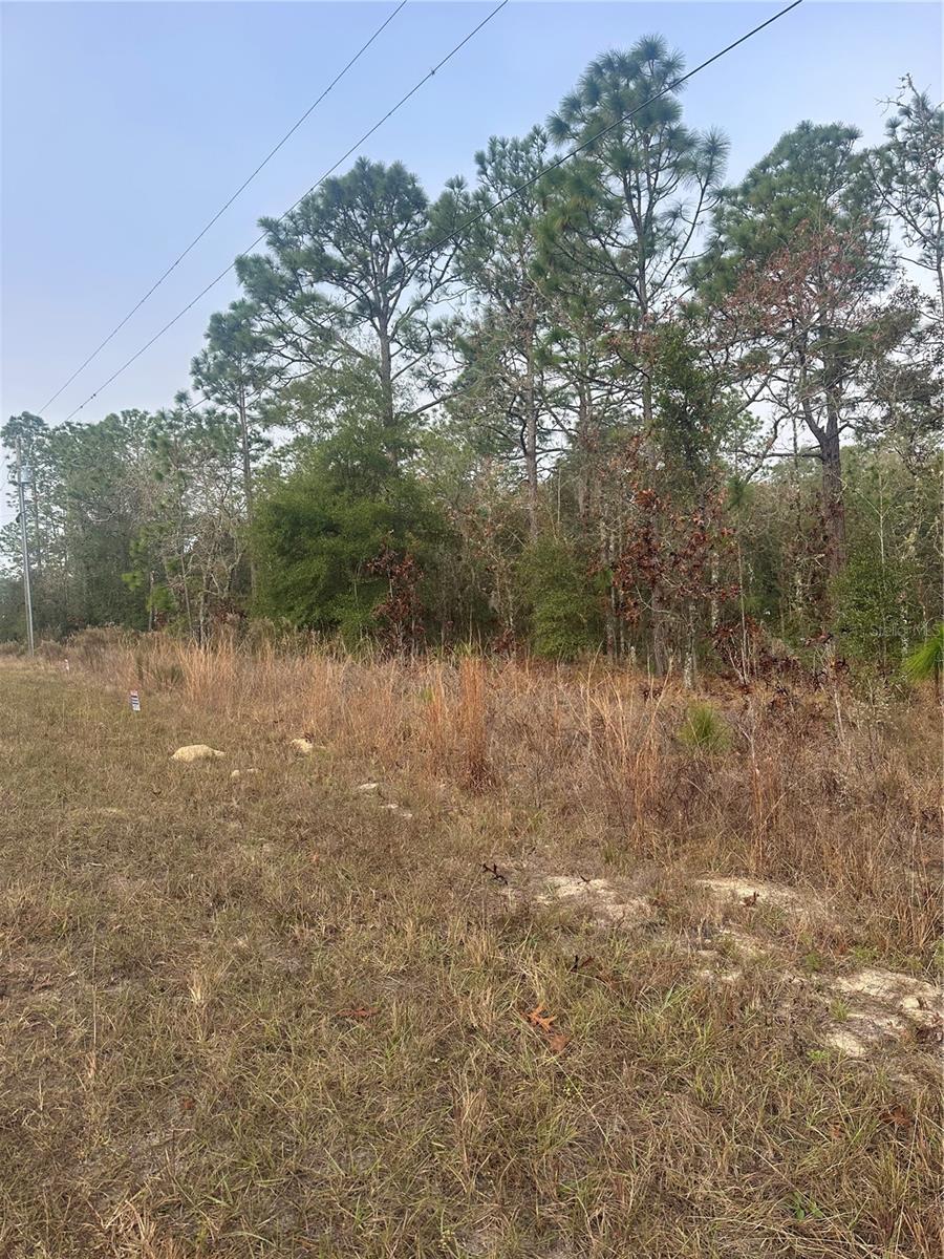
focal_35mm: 24
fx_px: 873
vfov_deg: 71.6
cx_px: 472
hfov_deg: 56.8
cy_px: 630
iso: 80
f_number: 1.78
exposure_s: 1/1095
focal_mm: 6.86
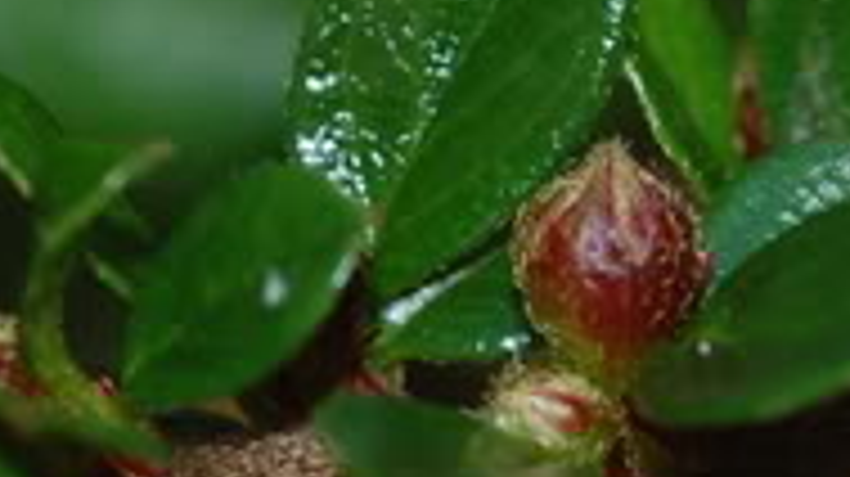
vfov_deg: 1.7
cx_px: 1322
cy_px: -171
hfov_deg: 3.1
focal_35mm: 698
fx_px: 15726
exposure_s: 1/125
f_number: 5.6
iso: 200
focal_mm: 105
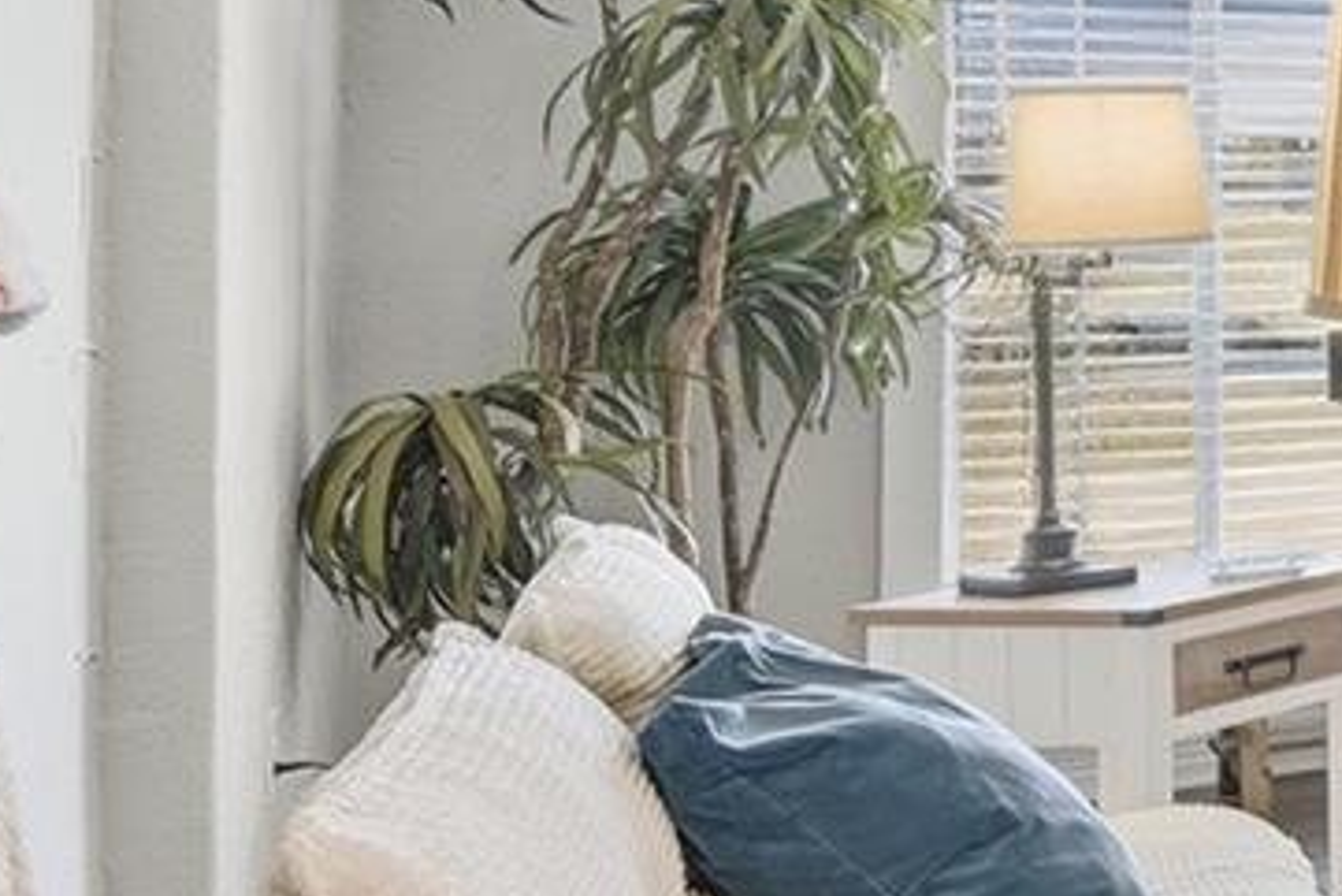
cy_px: 238
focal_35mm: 68
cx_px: 2740
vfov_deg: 19.9
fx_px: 2536
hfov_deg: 18.4
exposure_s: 1/80
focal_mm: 12
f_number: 4.5
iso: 160
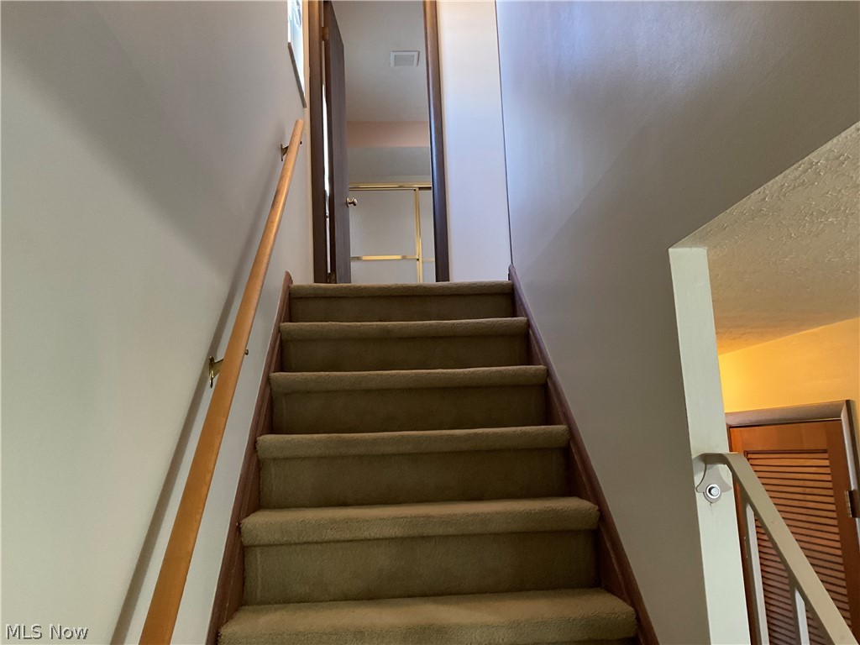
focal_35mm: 29
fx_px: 720
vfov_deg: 48.2
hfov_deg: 61.7
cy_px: 322
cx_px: 430
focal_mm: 3
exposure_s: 1/60
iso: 250
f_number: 1.8
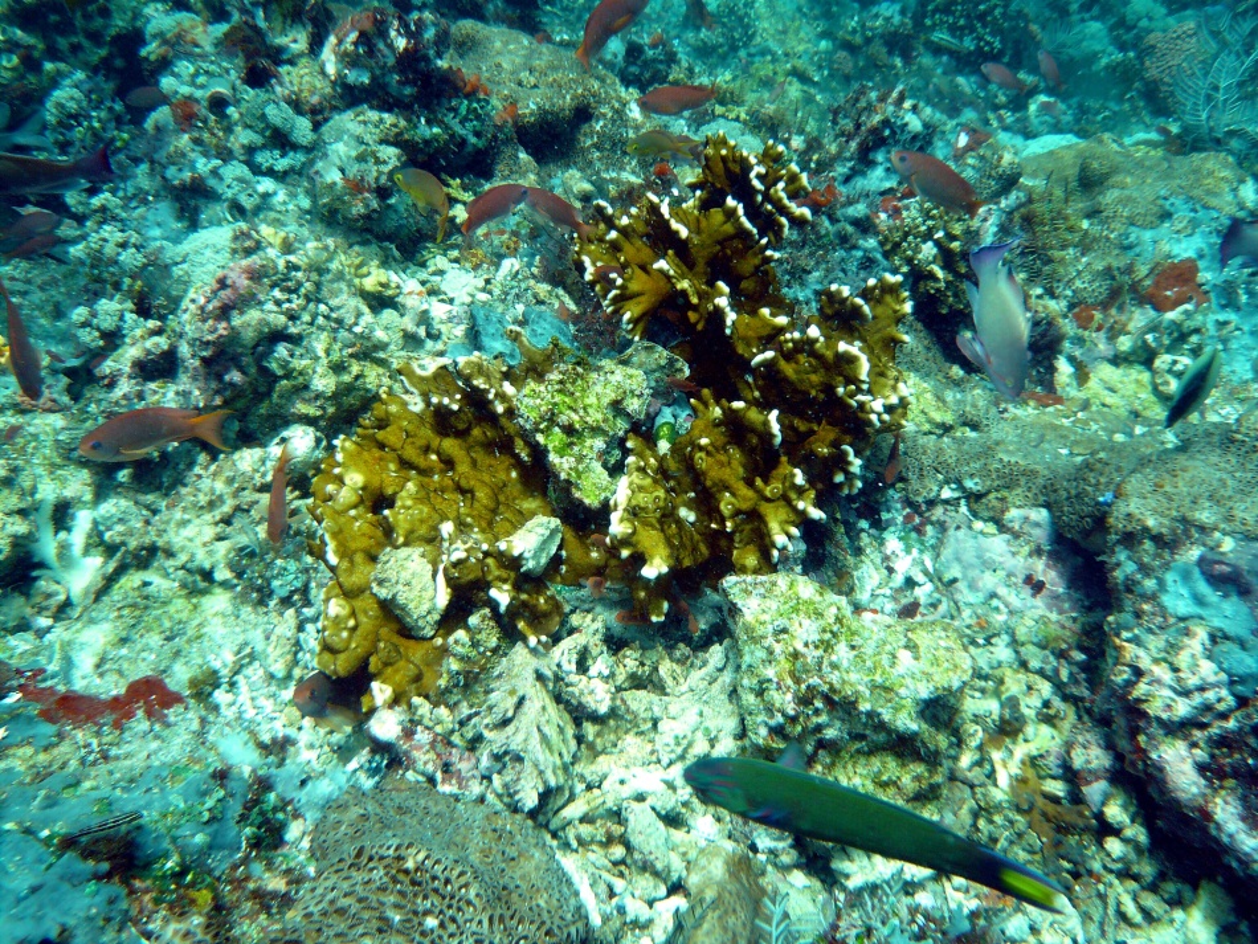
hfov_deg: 60.0
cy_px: 472
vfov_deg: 46.8
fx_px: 1091
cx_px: 629
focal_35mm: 30
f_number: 2.9
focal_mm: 4.9
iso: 100
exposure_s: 1/200
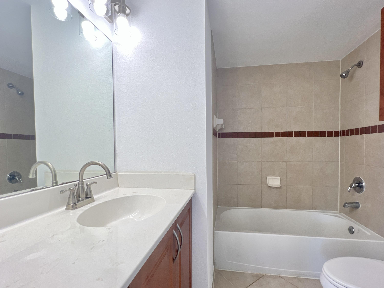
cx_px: 192
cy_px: 144
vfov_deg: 89.9
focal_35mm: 13
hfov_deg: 106.2
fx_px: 144
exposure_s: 1/60
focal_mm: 1.57
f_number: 1.8
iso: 160
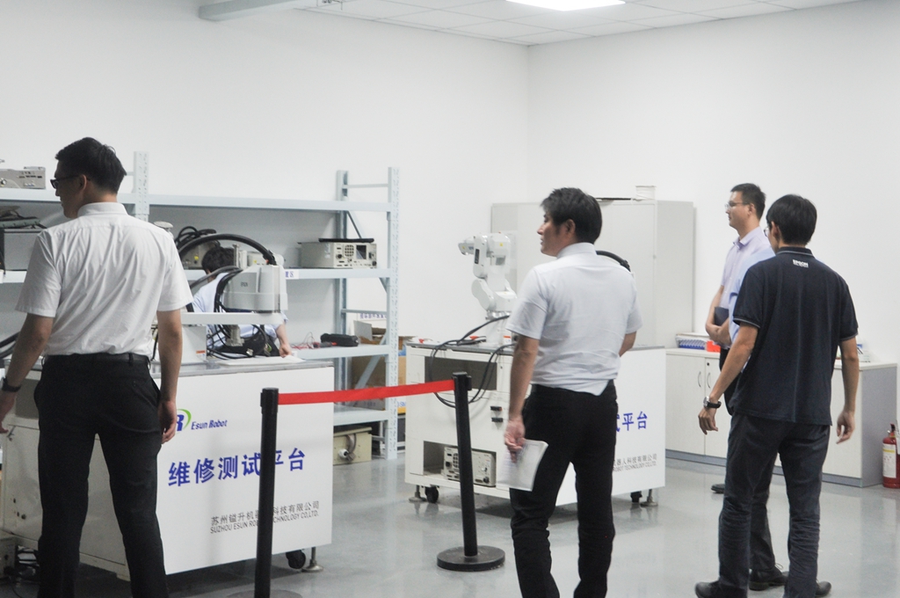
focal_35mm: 45
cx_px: 450
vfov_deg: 29.8
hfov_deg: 43.7
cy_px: 299
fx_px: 1124
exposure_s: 1/80
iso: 400
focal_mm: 30
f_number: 4.2
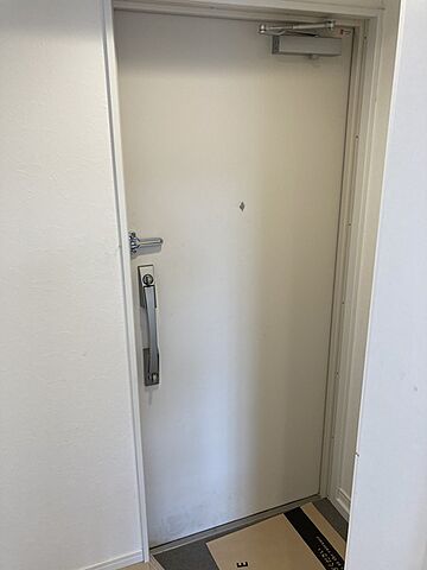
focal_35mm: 28
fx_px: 461
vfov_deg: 63.4
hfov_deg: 49.7
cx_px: 214
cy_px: 285
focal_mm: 3.99
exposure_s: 1/50
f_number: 1.8
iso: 50
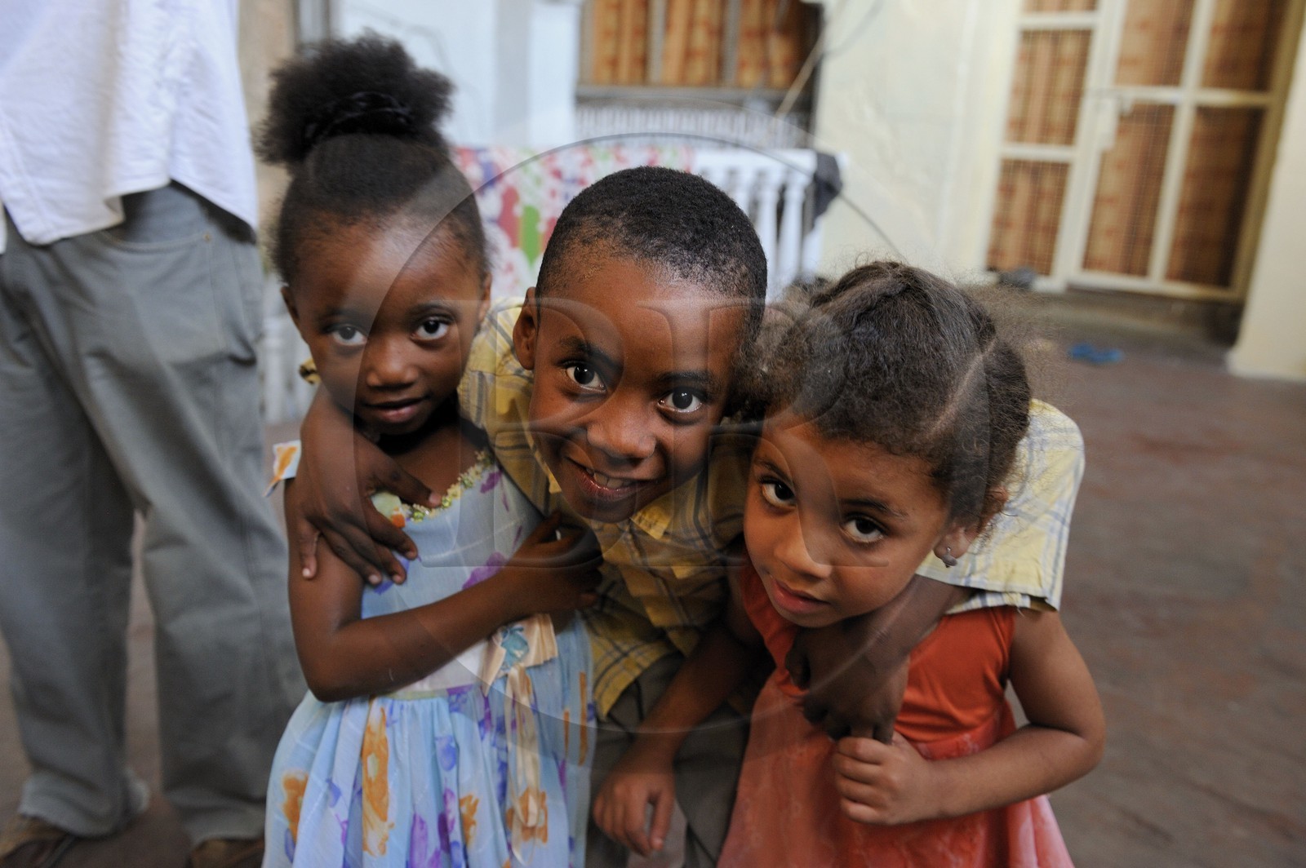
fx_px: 1051
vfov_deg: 44.9
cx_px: 653
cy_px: 434
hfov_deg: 63.7
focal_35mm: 29
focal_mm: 29
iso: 1600
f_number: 3.5
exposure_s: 1/50
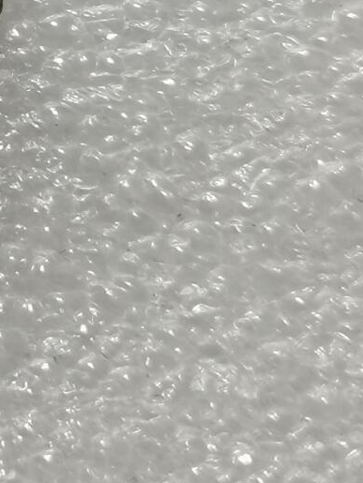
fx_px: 2974
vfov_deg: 9.1
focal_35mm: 213
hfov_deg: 6.8
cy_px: -198
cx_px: -254
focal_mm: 5.58
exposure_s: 1/90
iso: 64
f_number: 1.8
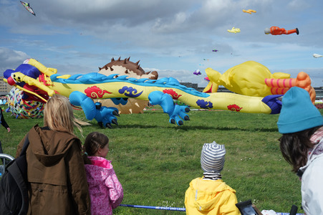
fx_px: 377
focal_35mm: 42
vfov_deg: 31.8
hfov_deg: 46.4
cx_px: 162
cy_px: 108
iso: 640
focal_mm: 42
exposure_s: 1/800
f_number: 8
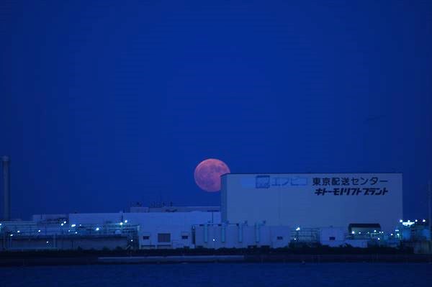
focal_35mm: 315
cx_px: 216
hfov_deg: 6.5
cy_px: 144
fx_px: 3777
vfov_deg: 4.4
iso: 400
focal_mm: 210
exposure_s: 1/15
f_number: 6.3
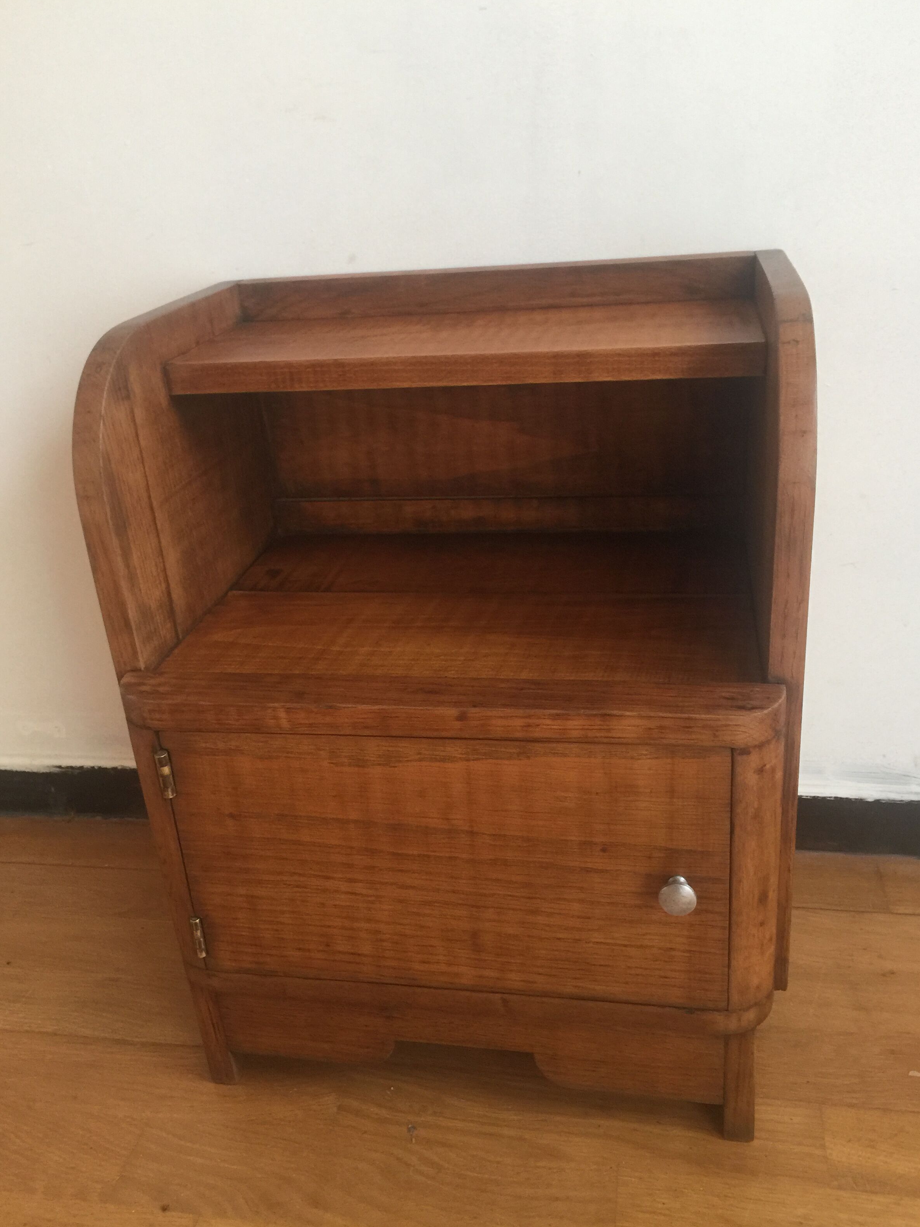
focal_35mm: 30
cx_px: 463
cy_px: 619
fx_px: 1063
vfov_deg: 60.0
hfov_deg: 46.8
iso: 64
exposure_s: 1/33
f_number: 2.2
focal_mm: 4.15
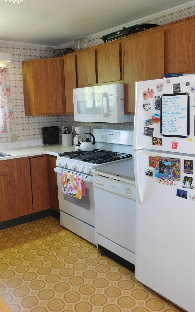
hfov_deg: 37.9
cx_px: 66
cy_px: 156
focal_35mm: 33
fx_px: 281
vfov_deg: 58.1
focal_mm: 4
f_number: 3
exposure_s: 1/30
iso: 360
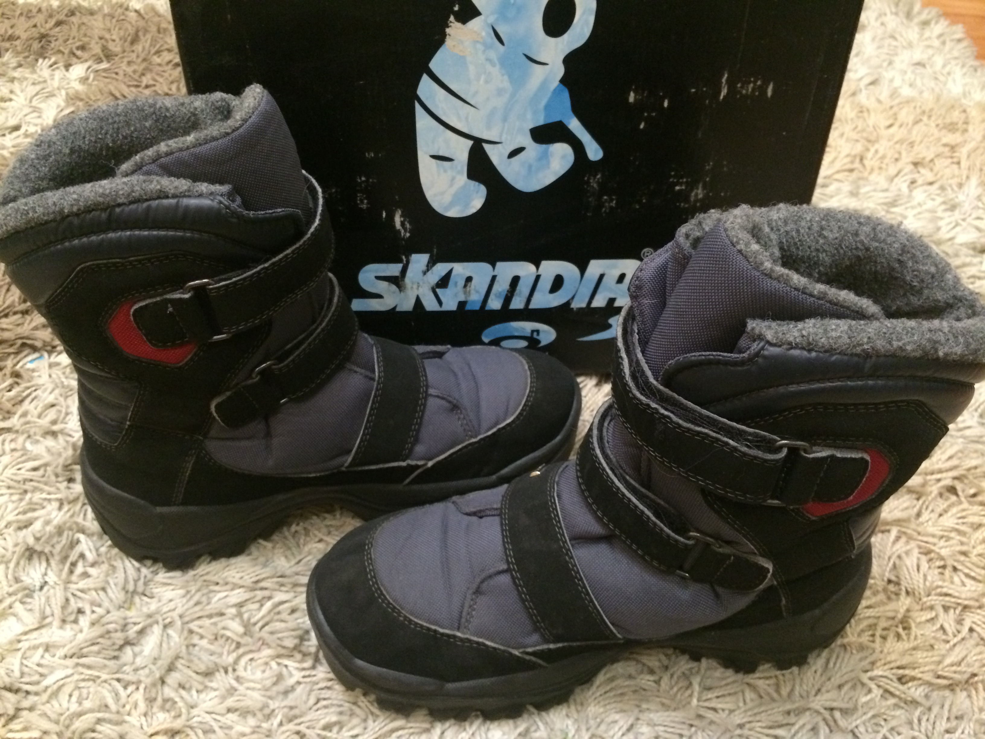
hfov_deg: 61.7
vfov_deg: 48.2
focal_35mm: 29
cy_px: 370
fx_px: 825
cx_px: 492
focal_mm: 4.15
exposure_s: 1/17
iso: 400
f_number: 2.2
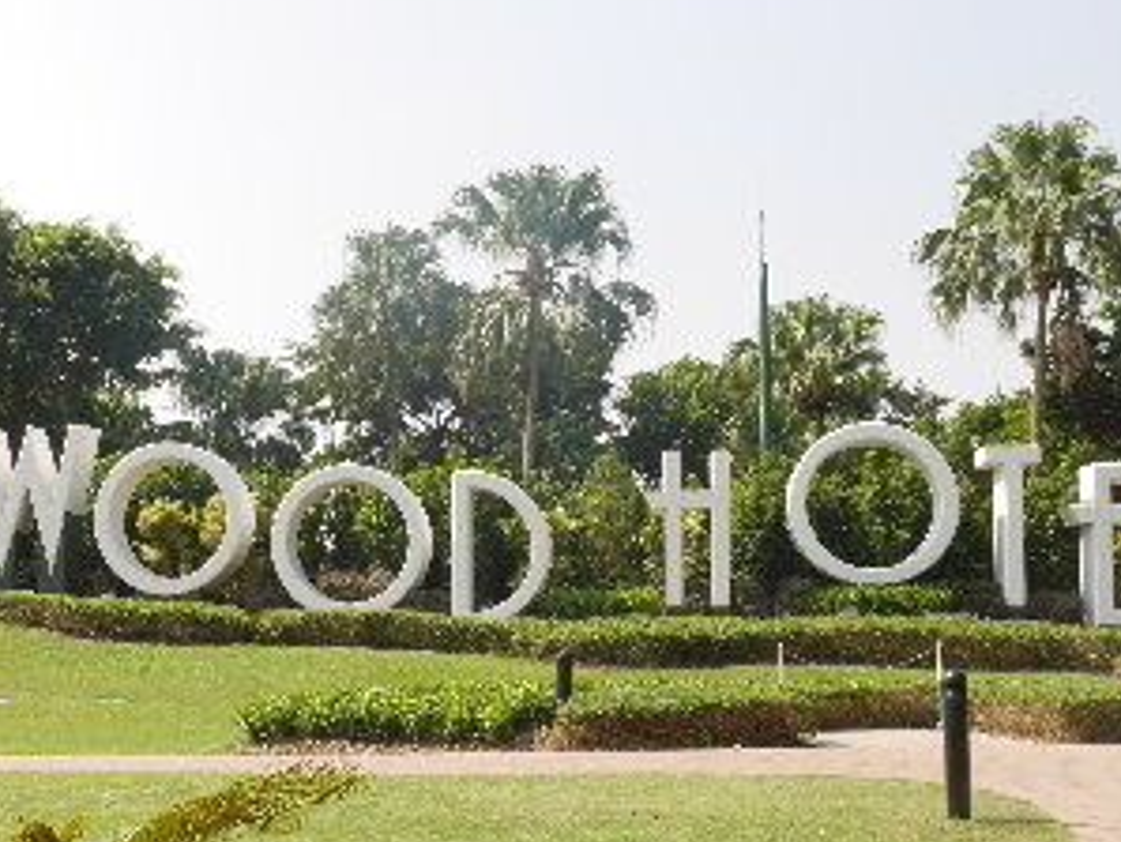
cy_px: 476
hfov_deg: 32.3
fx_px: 1912
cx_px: 327
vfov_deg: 24.8
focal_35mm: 59
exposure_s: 1/125
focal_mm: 16
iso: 200
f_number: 11
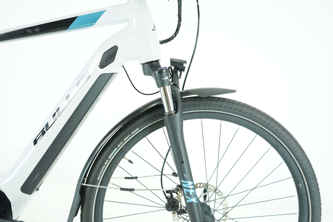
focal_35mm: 31
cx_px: 166
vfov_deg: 42.3
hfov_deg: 60.3
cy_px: 111
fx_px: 287
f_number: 4
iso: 2000
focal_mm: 31
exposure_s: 1/200
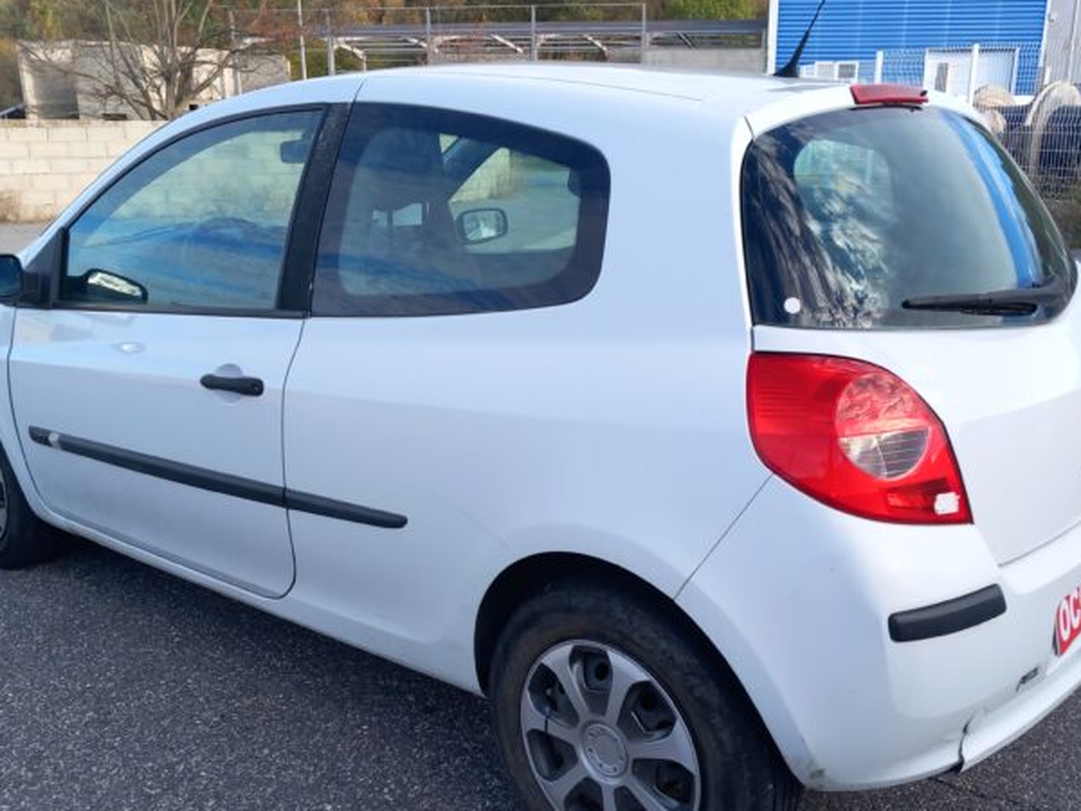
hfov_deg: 51.3
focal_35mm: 36
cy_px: 501
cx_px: 557
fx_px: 1124
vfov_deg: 39.4
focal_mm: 4
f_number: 1.8
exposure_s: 1/142
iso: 20
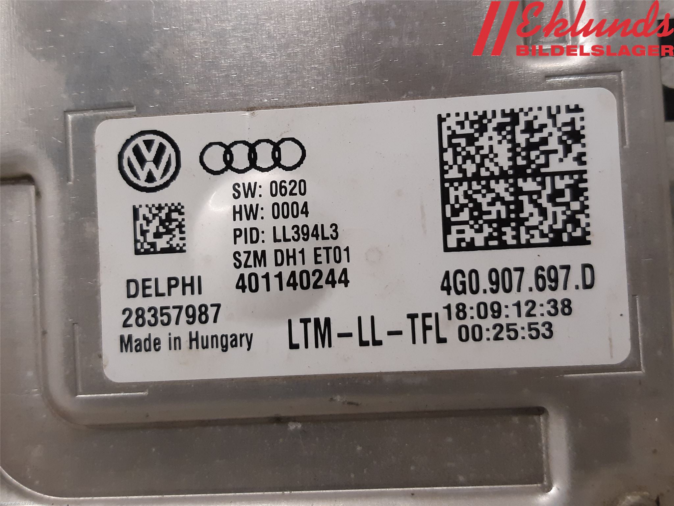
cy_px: 253
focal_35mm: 26
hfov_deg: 67.3
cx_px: 337
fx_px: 506
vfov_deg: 53.1
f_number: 1.7
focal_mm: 3.93
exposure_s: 1/50
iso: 200
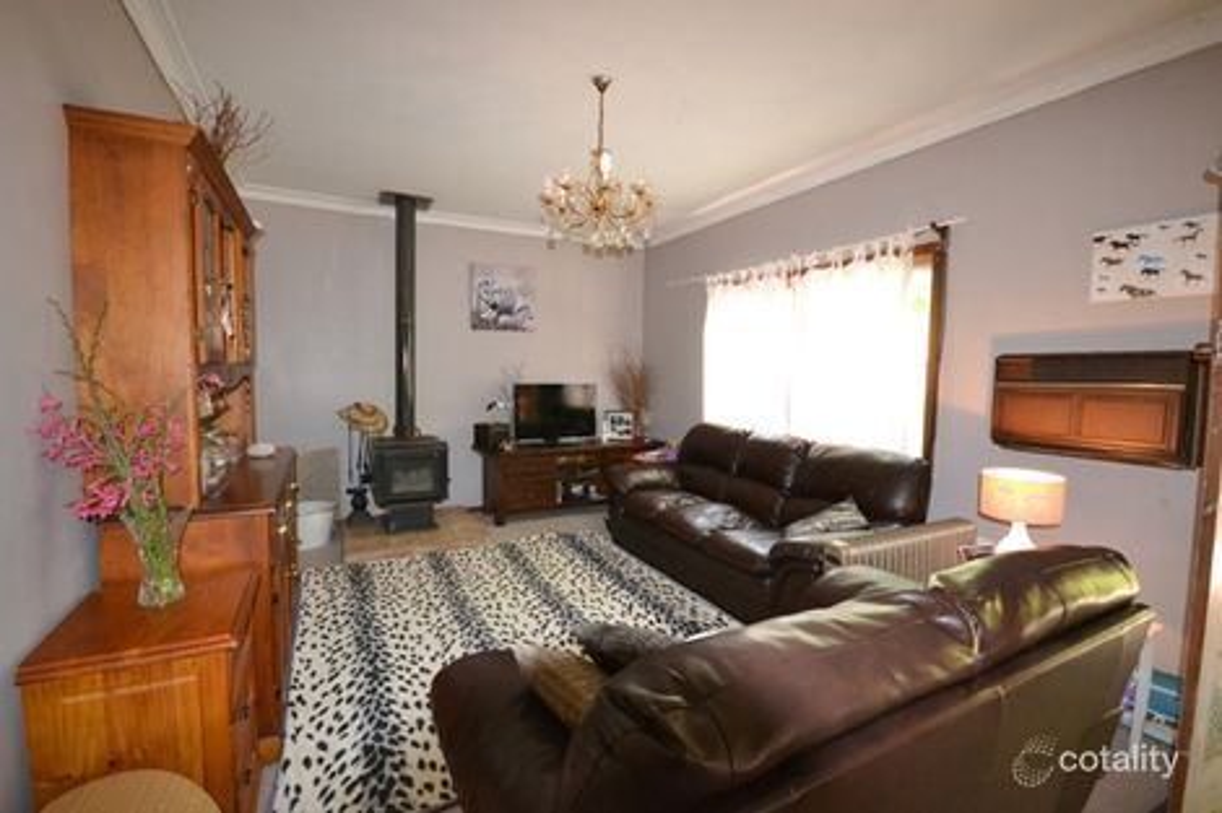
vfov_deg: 77.3
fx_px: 509
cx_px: 611
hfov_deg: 100.4
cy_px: 406
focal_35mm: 15
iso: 3200
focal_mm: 10
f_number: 4
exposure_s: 1/60
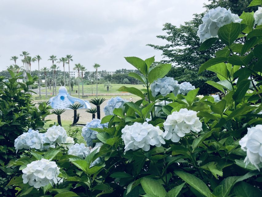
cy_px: 98
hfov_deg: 63.4
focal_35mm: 28
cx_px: 131
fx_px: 212
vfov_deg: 49.8
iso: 32
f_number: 1.8
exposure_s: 1/1297
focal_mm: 3.99
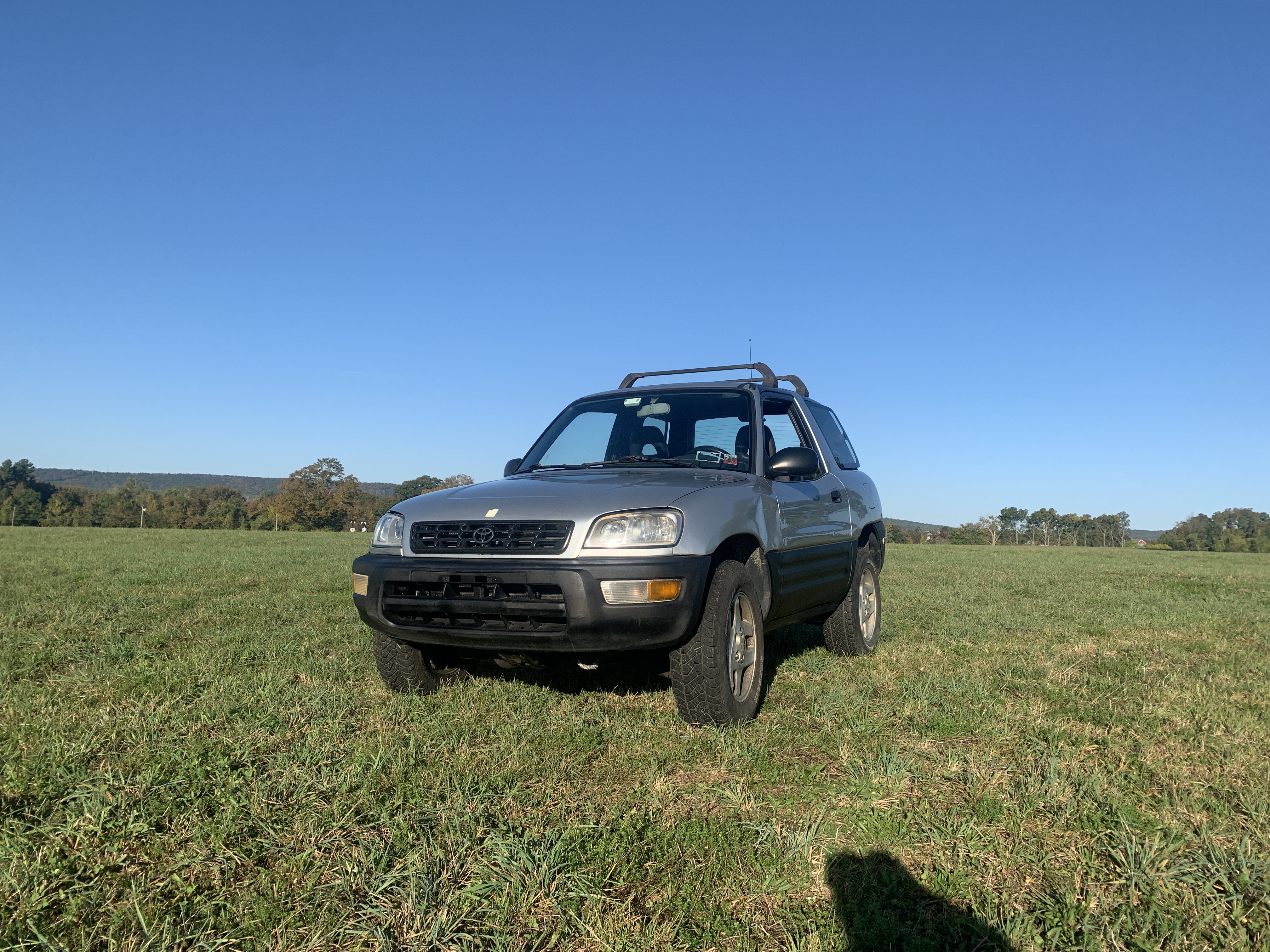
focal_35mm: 26
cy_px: 476
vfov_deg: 53.1
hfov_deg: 67.3
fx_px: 954
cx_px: 635
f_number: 1.8
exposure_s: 1/2160
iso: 25
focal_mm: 4.25
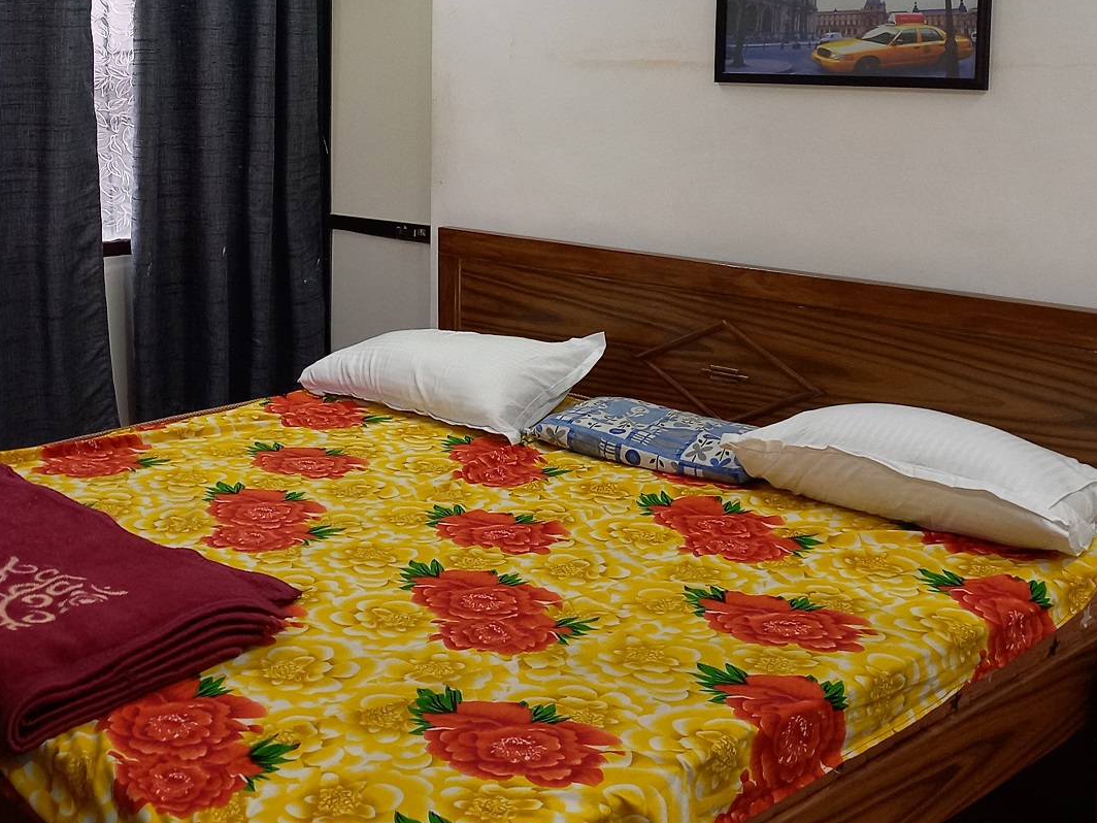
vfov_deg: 30.2
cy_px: 168
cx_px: 342
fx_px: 1489
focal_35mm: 47
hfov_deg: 39.8
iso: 160
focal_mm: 4.65
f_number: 1.8
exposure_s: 1/50
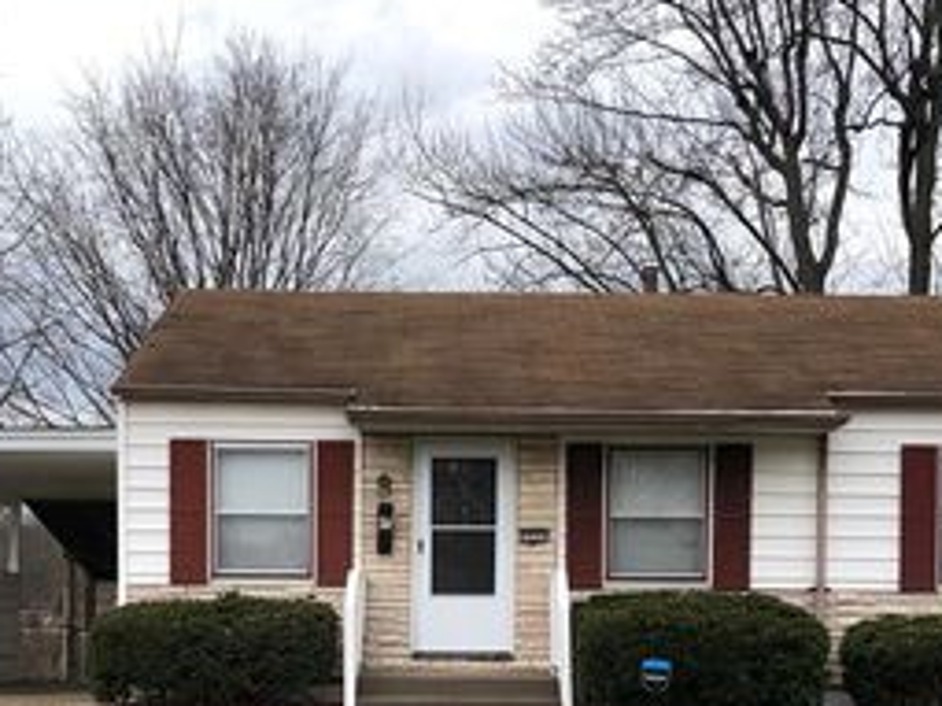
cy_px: 660
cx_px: 440
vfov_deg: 25.6
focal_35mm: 55
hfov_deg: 34.9
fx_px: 1496
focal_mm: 4
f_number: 1.8
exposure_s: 1/600
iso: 20
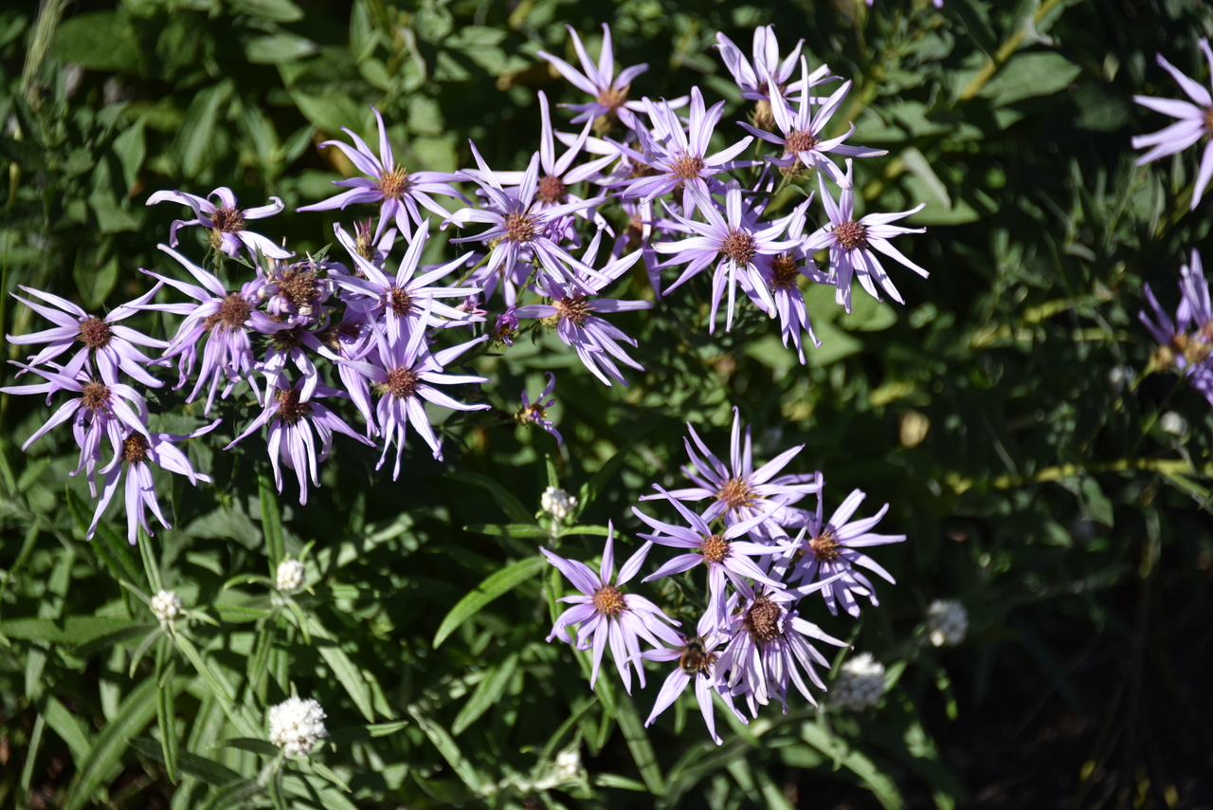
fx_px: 10110
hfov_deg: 6.9
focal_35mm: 300
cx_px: 606
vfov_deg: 4.6
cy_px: 405
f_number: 5.6
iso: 125
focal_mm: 300
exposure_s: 1/640
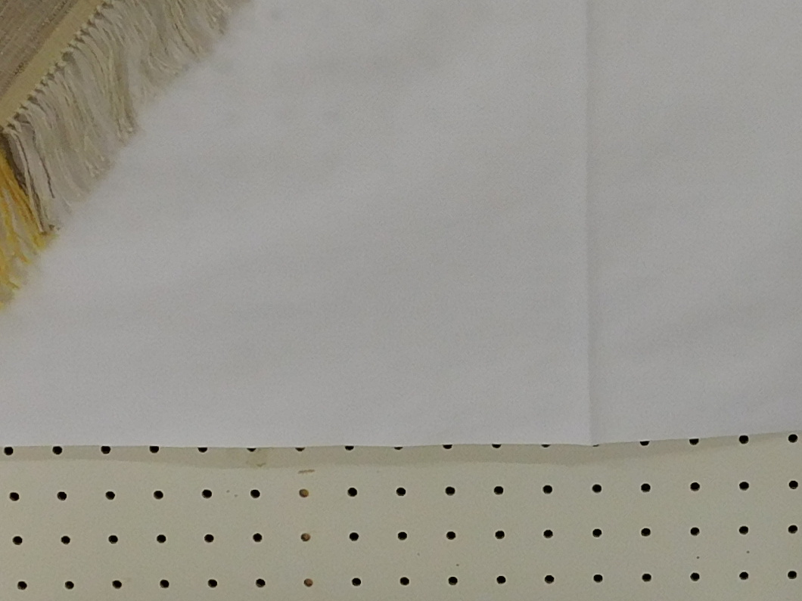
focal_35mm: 100
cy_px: 145
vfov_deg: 14.7
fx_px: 2317
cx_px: 521
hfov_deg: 19.6
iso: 125
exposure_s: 1/100
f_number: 3
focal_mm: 4
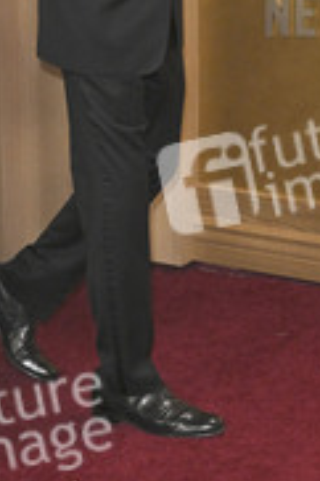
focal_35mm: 99
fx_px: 1322
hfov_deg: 13.7
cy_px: 40
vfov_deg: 20.2
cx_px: 53
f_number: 6.3
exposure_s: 1/320
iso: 2500
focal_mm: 45
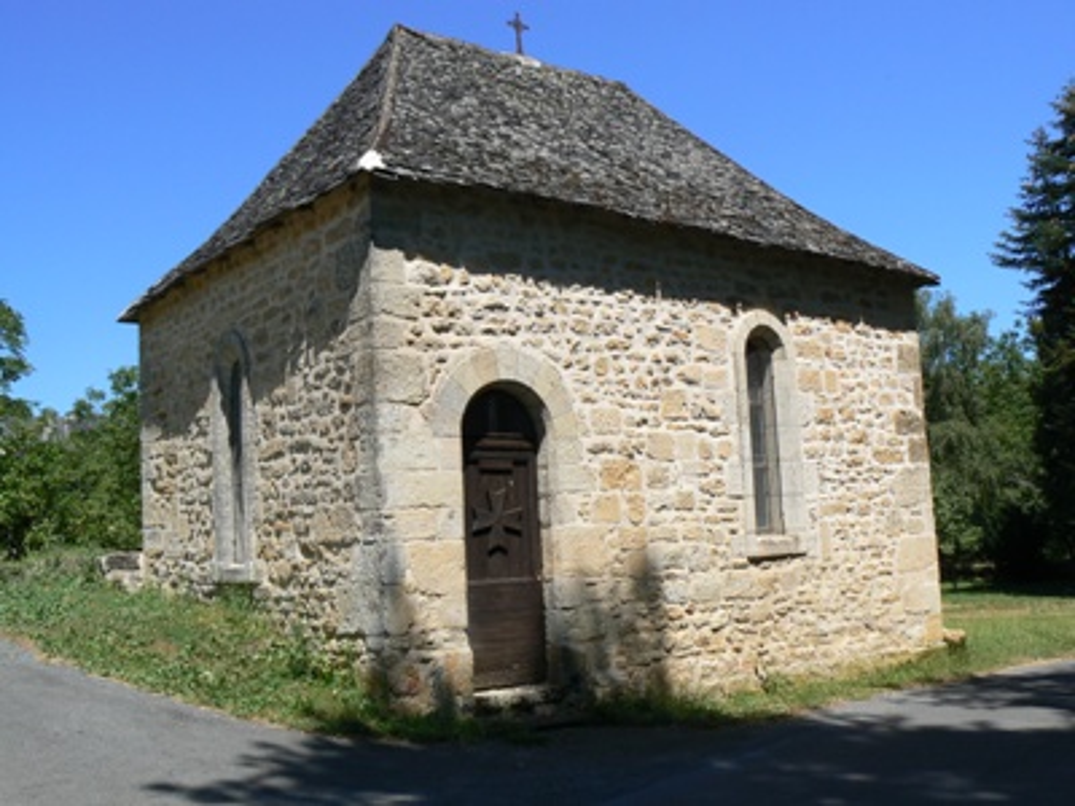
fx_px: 1118
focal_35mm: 36
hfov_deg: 51.4
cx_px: 538
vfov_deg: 39.7
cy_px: 403
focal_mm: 6
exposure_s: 1/400
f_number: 6.3
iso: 80
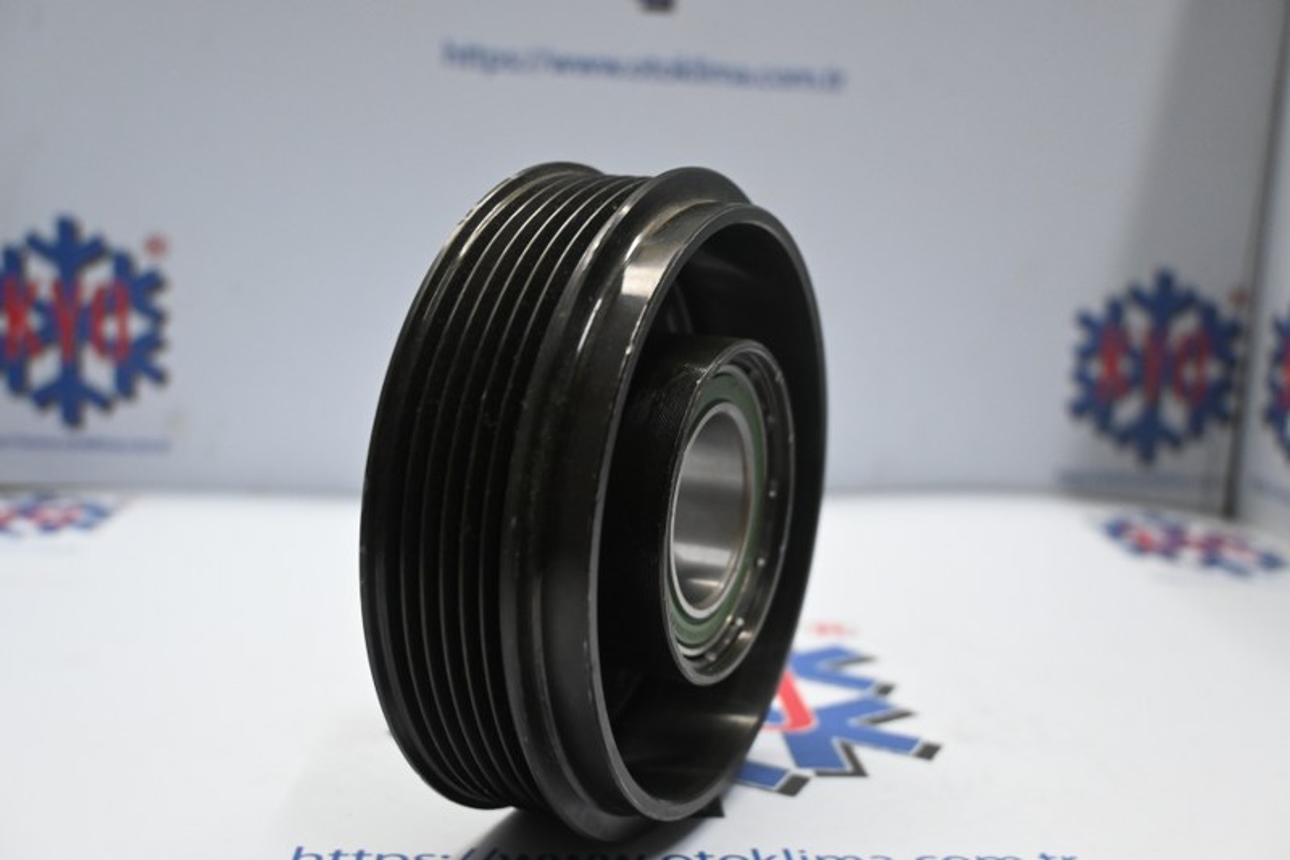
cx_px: 645
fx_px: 1343
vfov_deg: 35.5
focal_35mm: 38
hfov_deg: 51.3
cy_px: 430
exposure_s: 1/125
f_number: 4.2
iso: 1400
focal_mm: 25
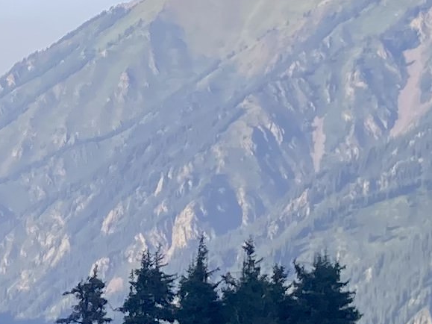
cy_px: 328
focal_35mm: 195
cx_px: -55
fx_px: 2433
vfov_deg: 7.6
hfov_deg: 10.0
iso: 20
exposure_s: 1/934
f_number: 1.8
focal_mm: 3.99
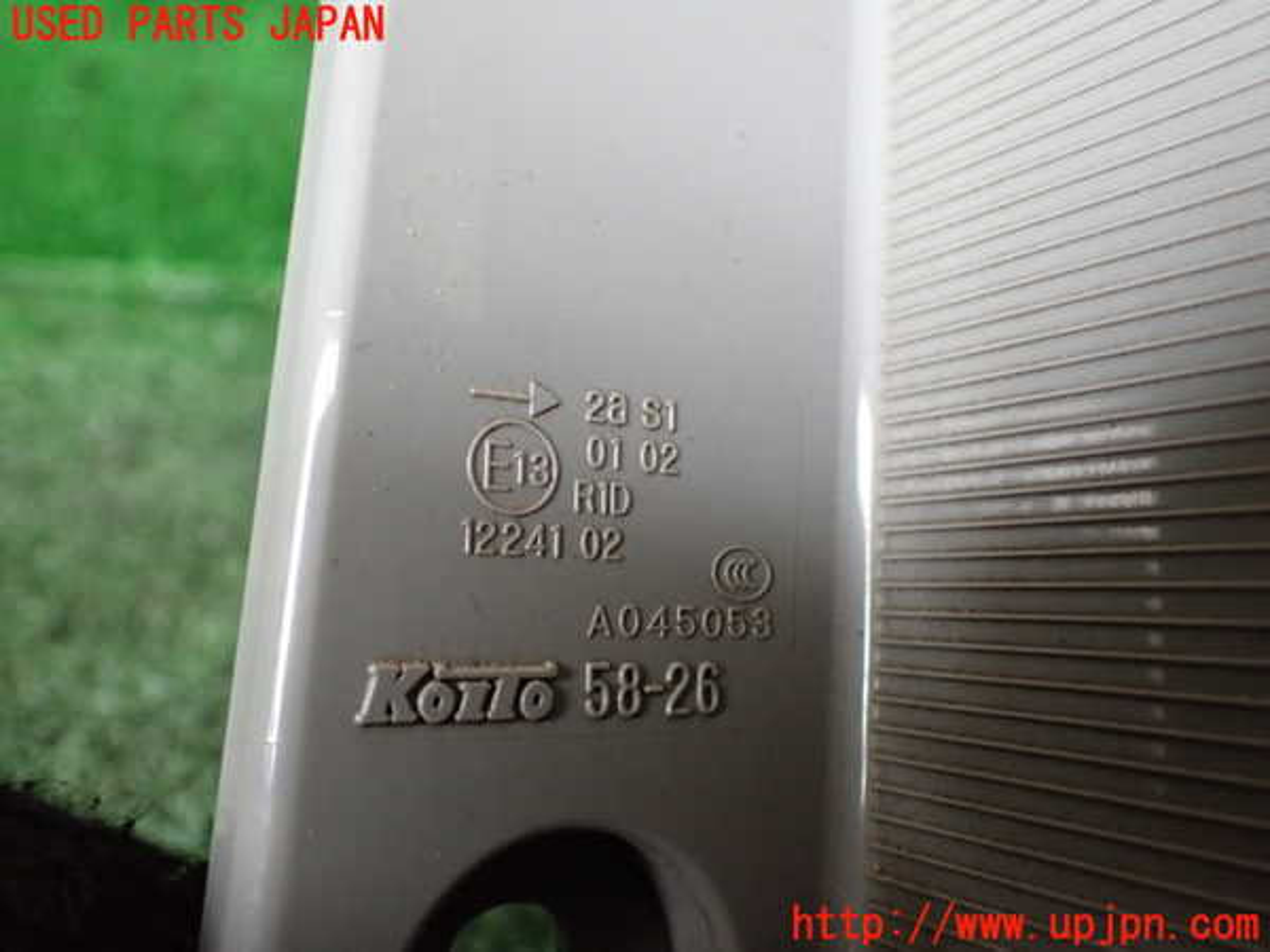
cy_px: 476
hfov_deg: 60.0
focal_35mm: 30
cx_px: 635
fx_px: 1101
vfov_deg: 46.8
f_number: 2.3
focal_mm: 5.4
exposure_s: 1/125
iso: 640
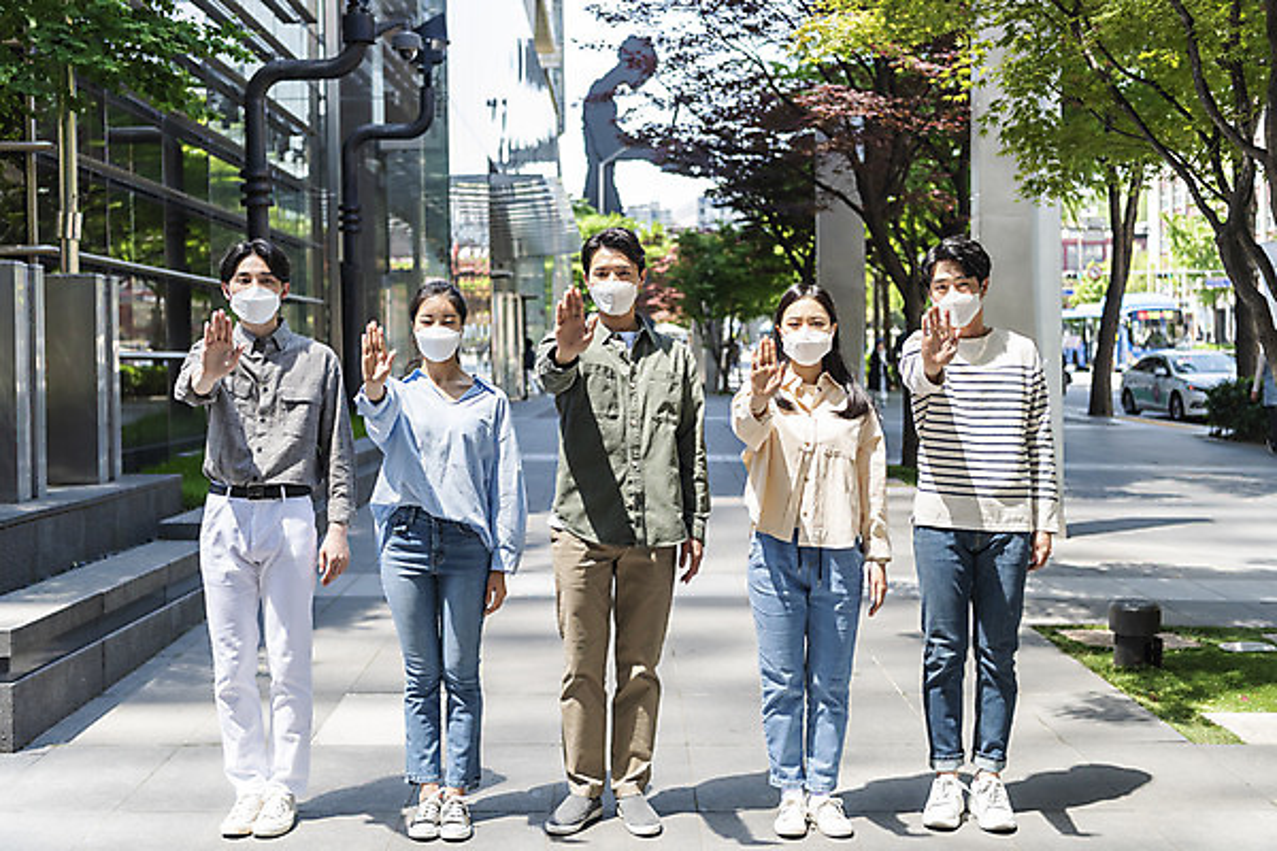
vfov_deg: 29.9
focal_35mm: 45
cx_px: 638
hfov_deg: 43.6
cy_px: 426
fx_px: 1596
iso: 320
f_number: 2.8
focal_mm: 45
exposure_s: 1/800
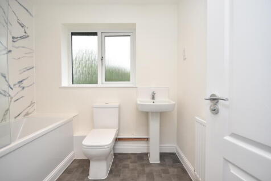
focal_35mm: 15
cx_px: 136
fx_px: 113
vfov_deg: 77.3
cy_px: 90
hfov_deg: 100.4
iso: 200
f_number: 5
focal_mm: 10
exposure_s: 1/80
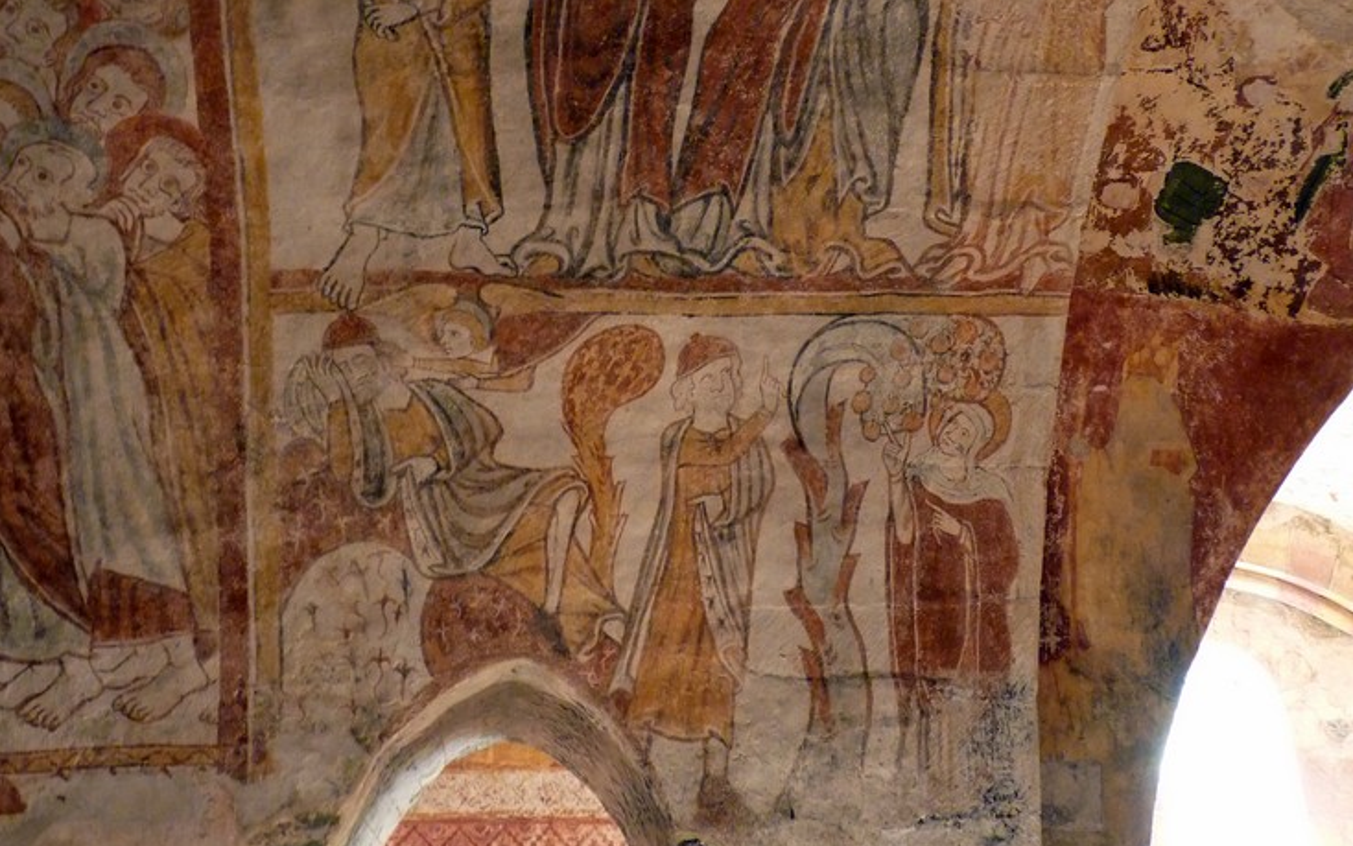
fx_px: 1438
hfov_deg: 50.4
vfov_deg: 32.3
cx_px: 689
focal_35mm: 39
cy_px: 241
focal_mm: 4.8
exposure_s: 1/10
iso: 400
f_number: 2.8
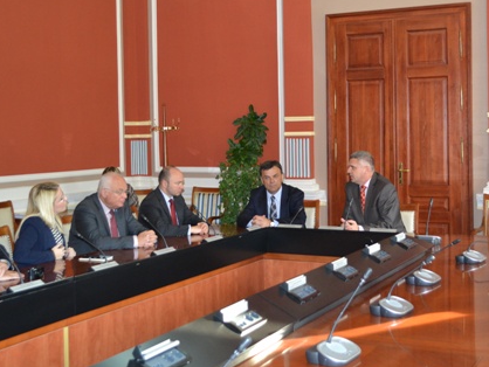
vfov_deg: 27.5
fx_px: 749
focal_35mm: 53
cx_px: 283
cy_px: 143
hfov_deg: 36.1
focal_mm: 24
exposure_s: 1/60
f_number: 4
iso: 1250
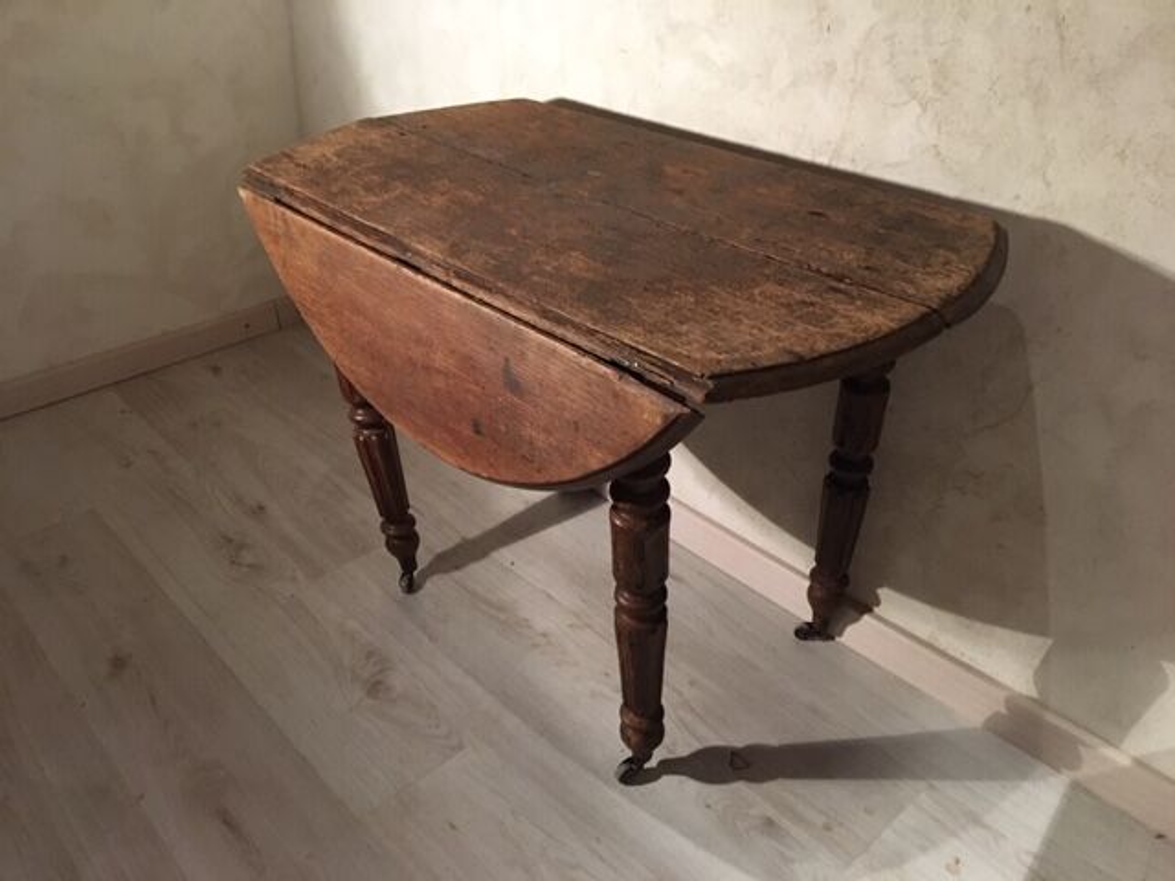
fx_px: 984
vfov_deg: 48.2
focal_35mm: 29
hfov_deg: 61.7
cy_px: 440
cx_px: 588
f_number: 2.2
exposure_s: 1/17
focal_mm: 4.15
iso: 250
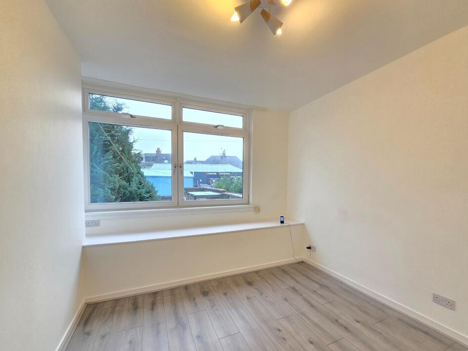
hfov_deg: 101.9
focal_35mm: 14
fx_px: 189
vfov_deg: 85.5
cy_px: 187
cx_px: 250
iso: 100
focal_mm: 2.2
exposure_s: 1/50
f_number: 2.2
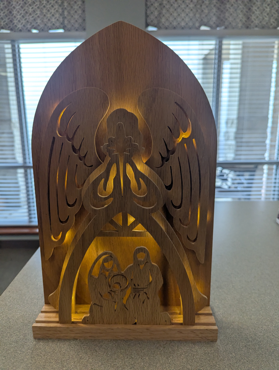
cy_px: 185
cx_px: 140
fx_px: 257
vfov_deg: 71.5
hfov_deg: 56.9
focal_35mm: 24
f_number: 1.85
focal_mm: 6.81
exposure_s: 1/1332
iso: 467
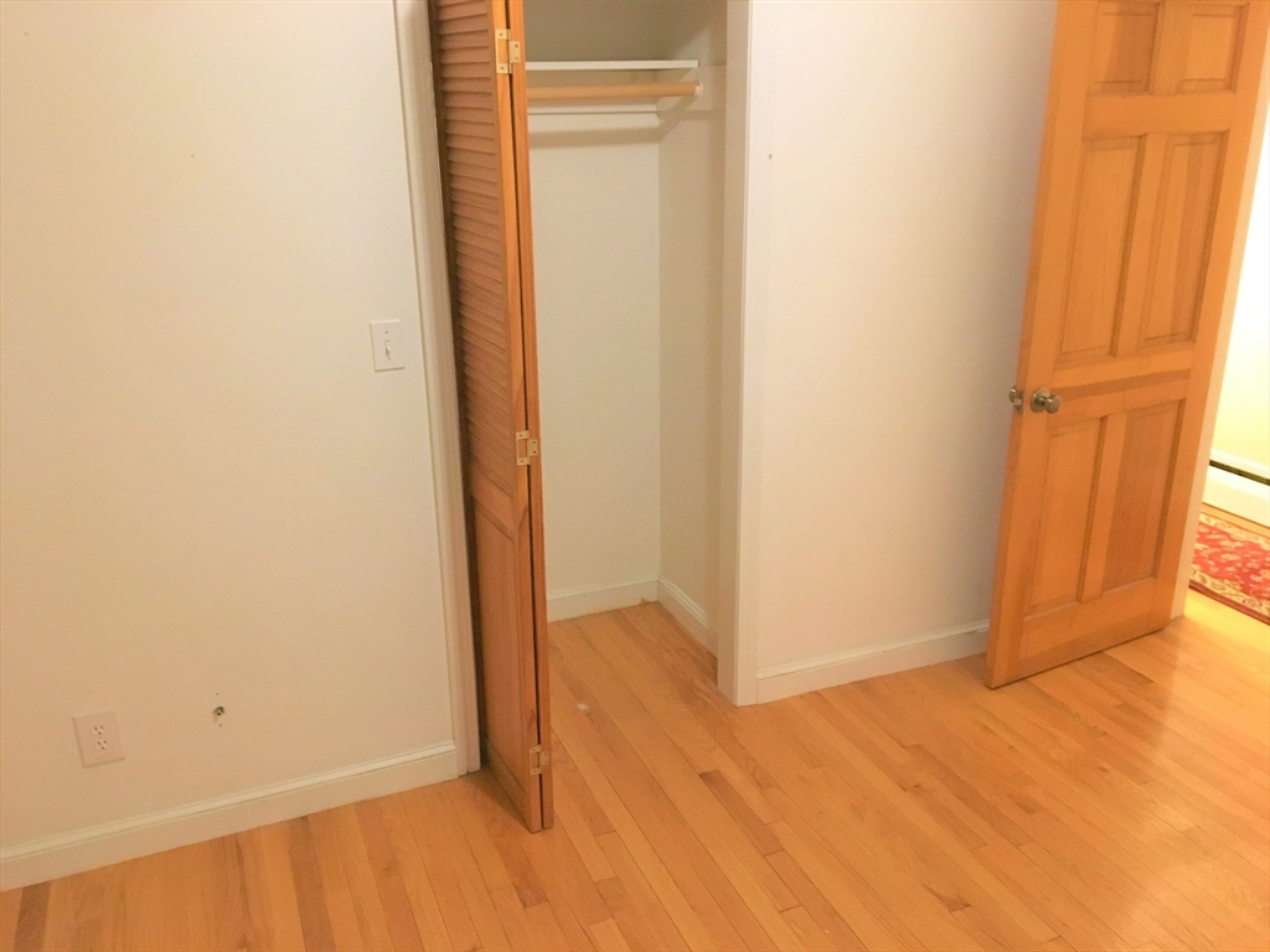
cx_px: 635
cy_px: 476
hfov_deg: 61.7
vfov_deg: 48.2
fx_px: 1064
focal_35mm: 29
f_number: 2.2
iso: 400
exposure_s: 1/15
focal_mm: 4.15
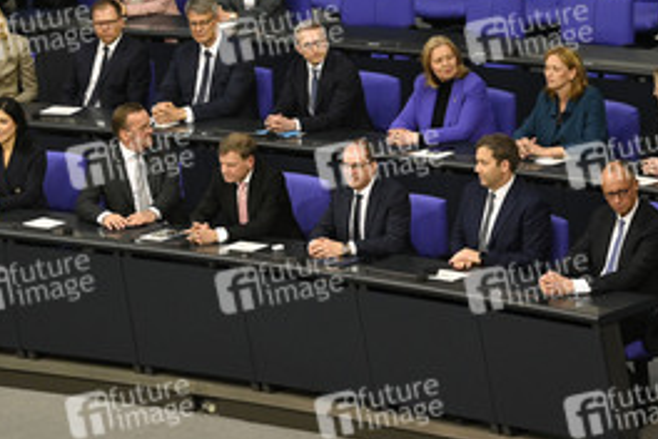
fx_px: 4989
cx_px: 313
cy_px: 97
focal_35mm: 273
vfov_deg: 5.0
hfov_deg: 7.5
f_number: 4
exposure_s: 1/640
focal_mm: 160
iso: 5000
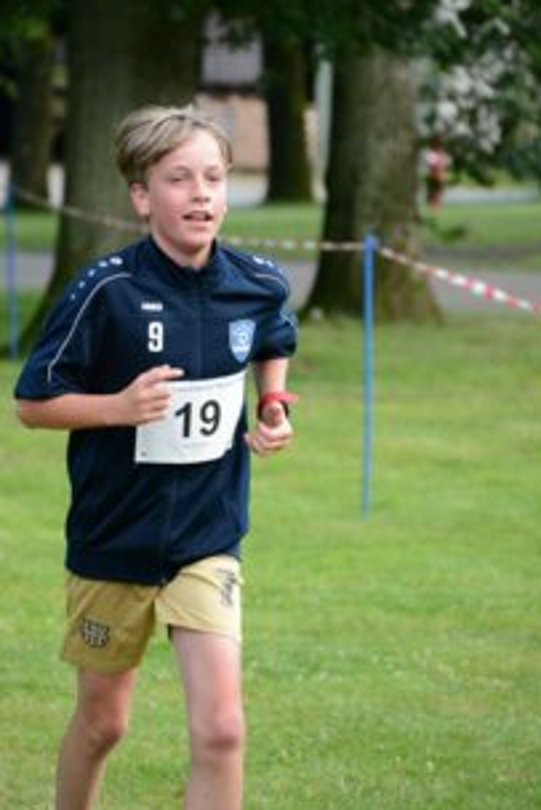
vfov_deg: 9.3
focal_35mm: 221
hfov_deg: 6.2
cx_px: 207
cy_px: 330
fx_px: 4976
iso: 1800
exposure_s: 1/800
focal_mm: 112
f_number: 4.8
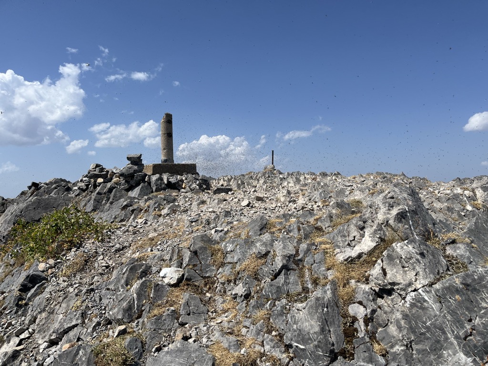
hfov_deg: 67.3
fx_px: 367
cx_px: 244
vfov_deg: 53.1
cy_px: 183
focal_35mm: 26
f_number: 1.6
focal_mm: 5.1
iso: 50
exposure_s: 1/5848
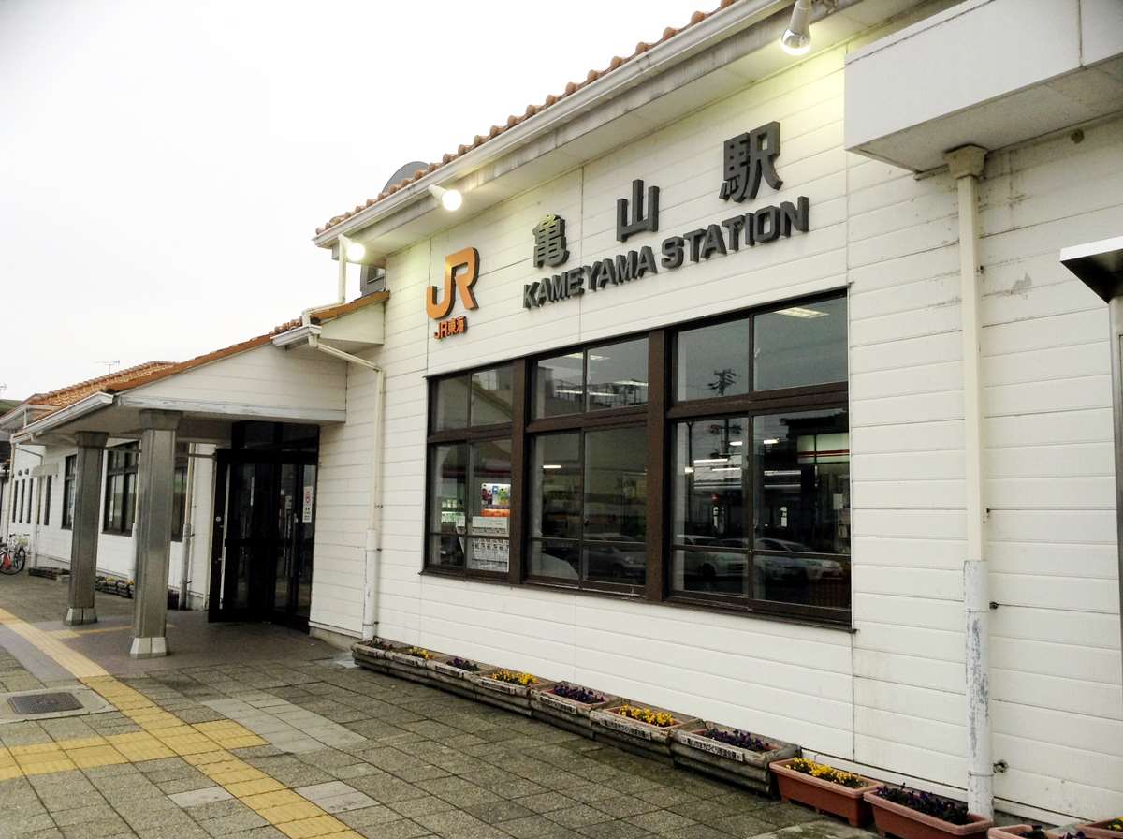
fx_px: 1069
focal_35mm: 33
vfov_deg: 42.8
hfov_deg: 55.4
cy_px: 420
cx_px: 562
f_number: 2.4
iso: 32
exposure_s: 1/198
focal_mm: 3.3
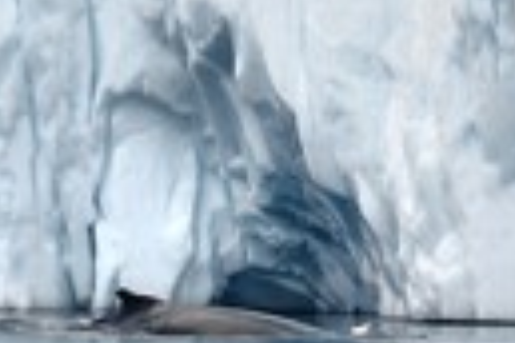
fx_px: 13003
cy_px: -60
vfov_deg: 1.5
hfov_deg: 2.3
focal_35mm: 909
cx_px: -168
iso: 400
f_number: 8
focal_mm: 280
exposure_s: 1/640
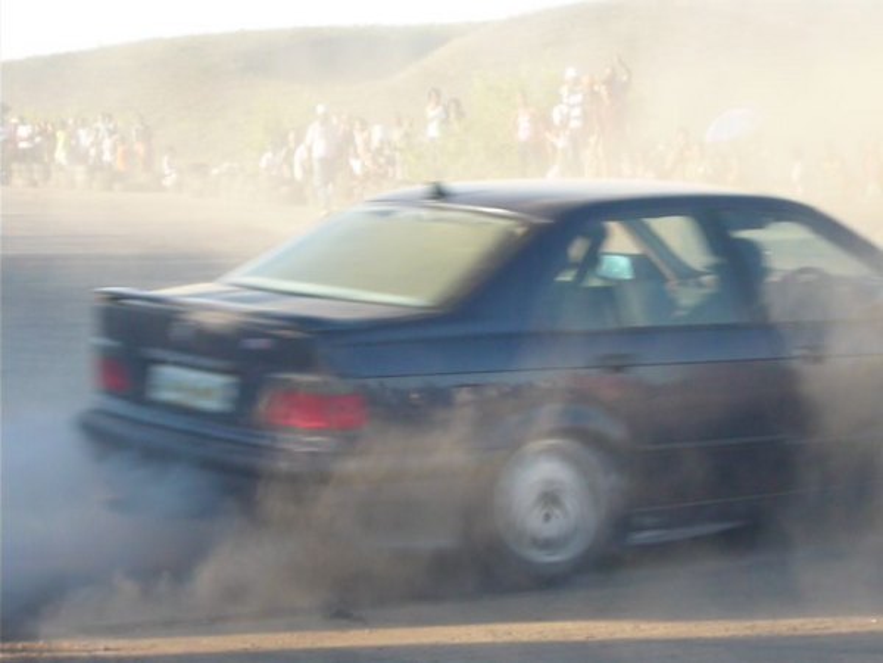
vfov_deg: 14.8
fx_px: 2551
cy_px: 332
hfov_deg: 19.6
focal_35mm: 100
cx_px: 442
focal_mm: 16.5
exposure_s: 1/50
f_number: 14
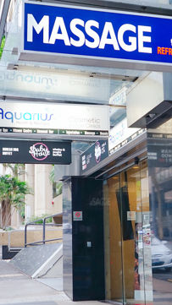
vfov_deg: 31.4
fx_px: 543
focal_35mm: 67
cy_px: 153
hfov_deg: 18.0
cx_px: 104
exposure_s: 1/60
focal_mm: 28
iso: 160
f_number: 4
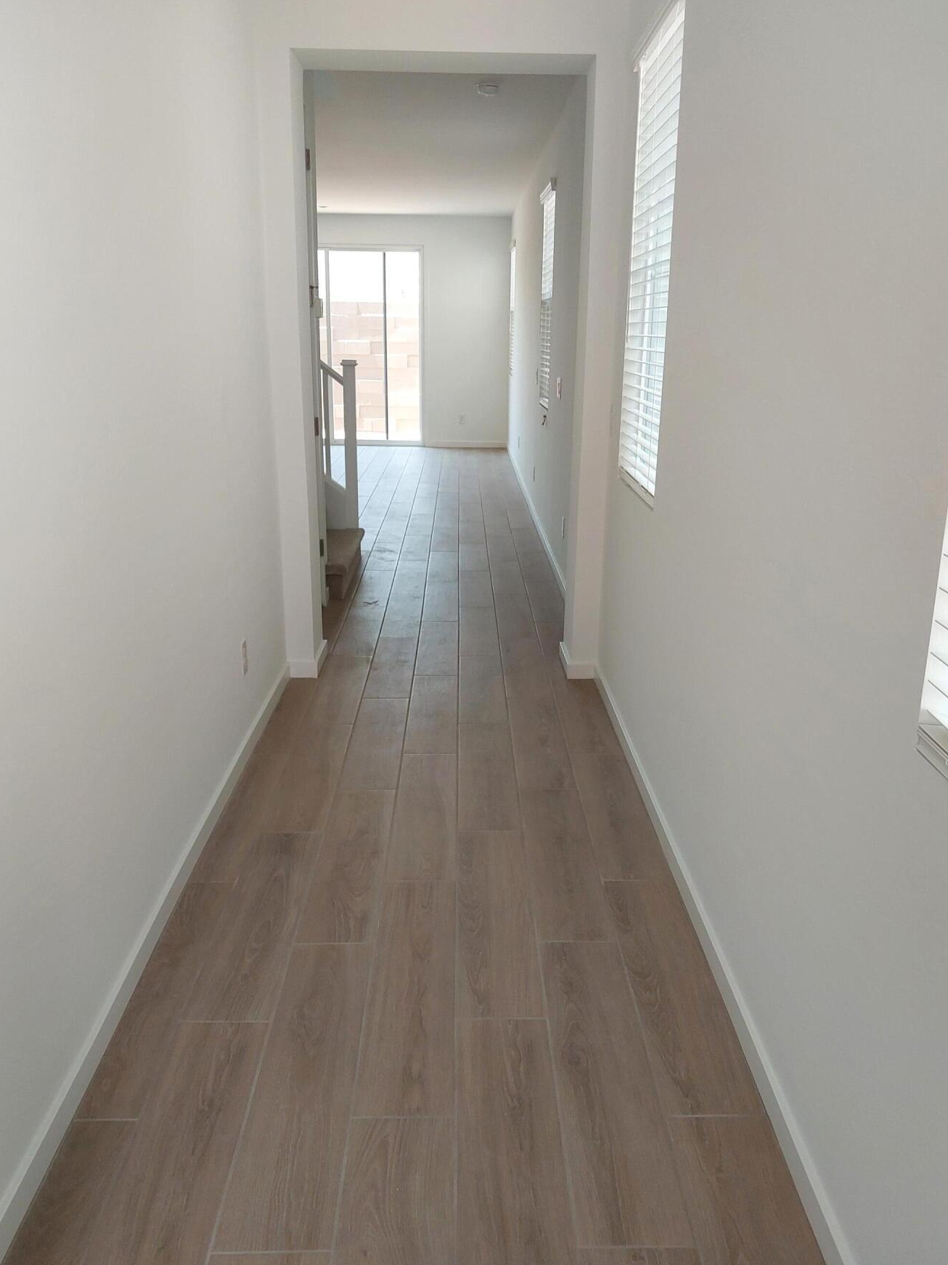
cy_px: 684
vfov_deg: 58.3
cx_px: 470
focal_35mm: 31
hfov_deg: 45.4
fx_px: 1132
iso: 64
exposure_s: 1/60
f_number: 1.8
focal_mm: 4
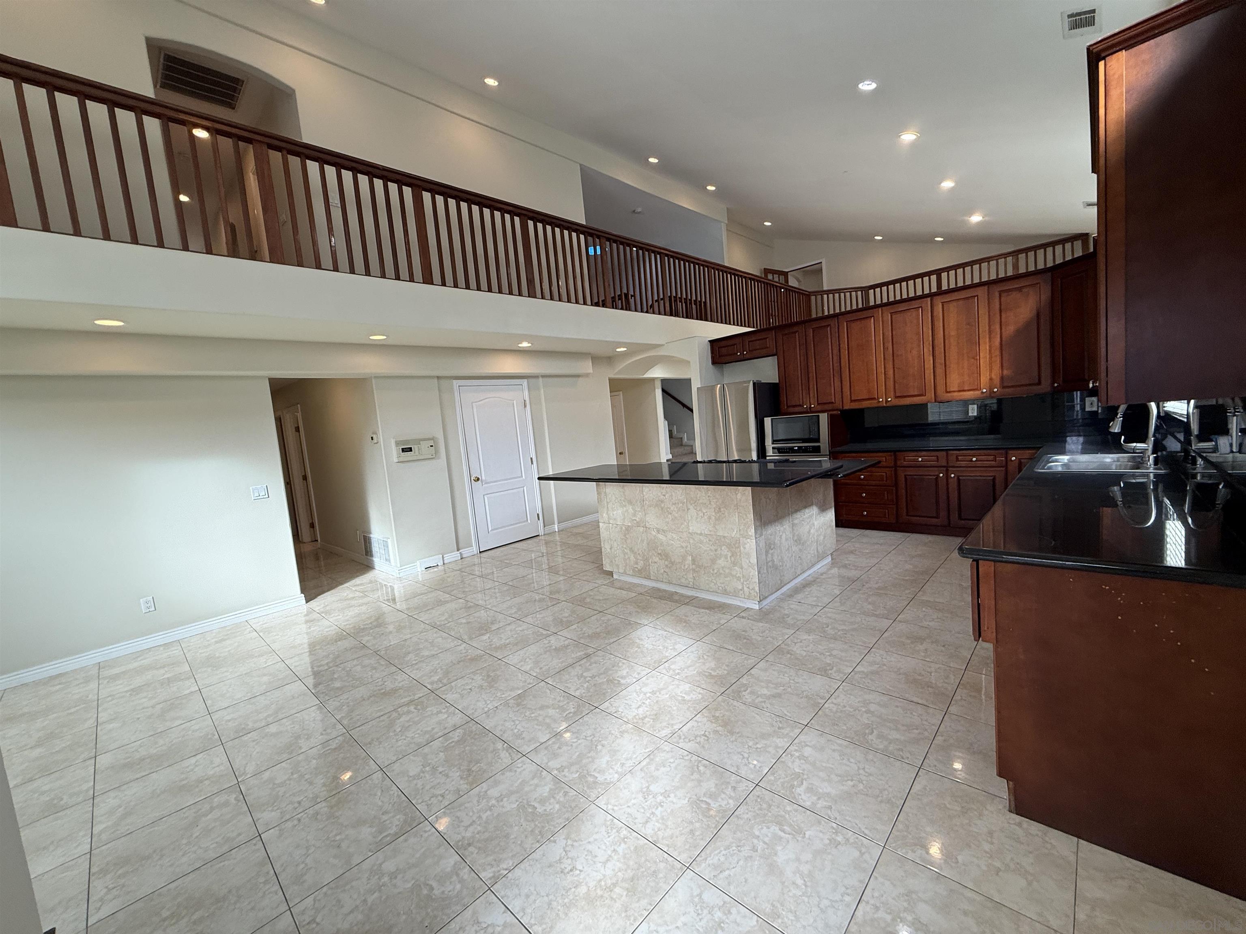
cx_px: 623
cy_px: 467
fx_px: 504
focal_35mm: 14
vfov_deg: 85.7
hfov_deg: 102.1
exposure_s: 1/120
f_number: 2.2
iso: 125
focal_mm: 2.22
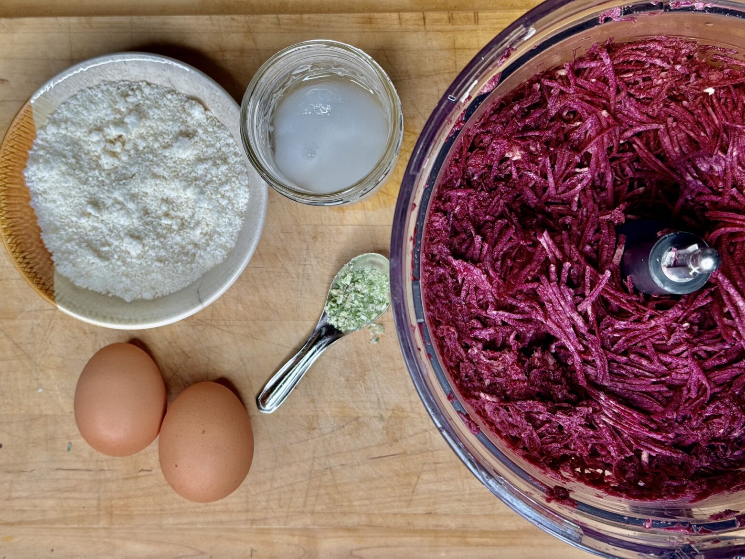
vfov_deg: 30.3
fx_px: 1033
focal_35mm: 48
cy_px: 280
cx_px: 372
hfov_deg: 39.7
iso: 64
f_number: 1.78
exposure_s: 1/269
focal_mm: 6.76
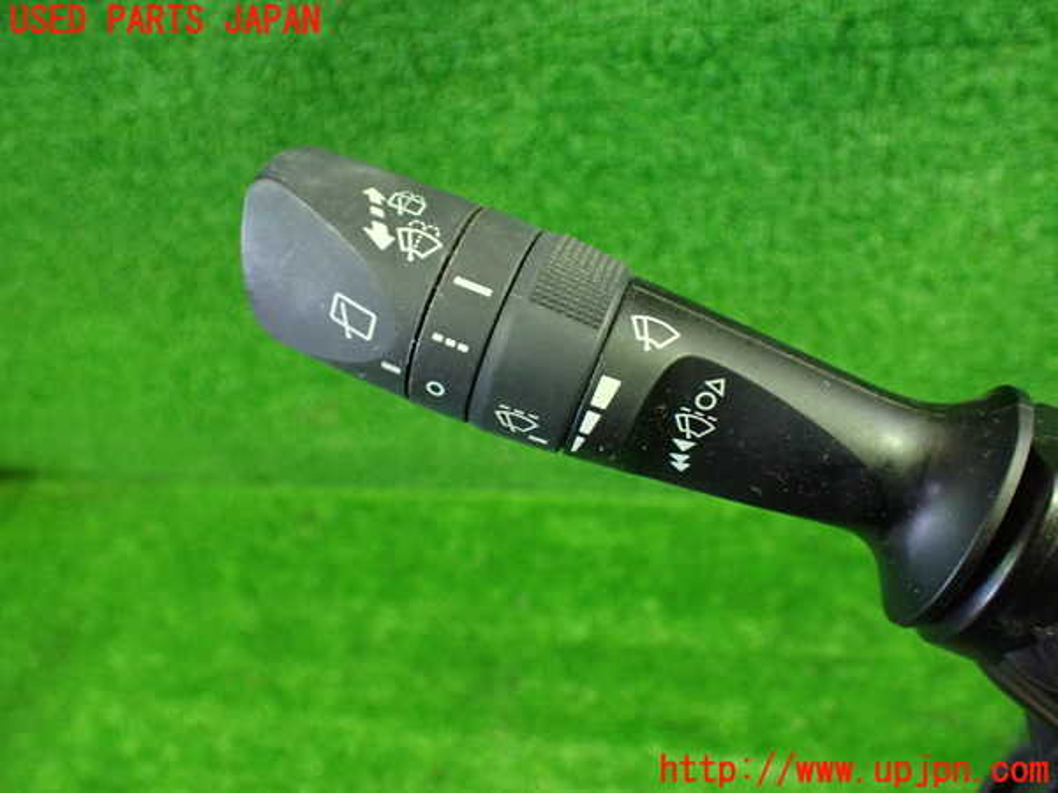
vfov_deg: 46.8
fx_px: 917
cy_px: 396
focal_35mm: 30
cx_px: 529
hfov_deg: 60.0
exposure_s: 1/30
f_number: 2.3
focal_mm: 5.4
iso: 800
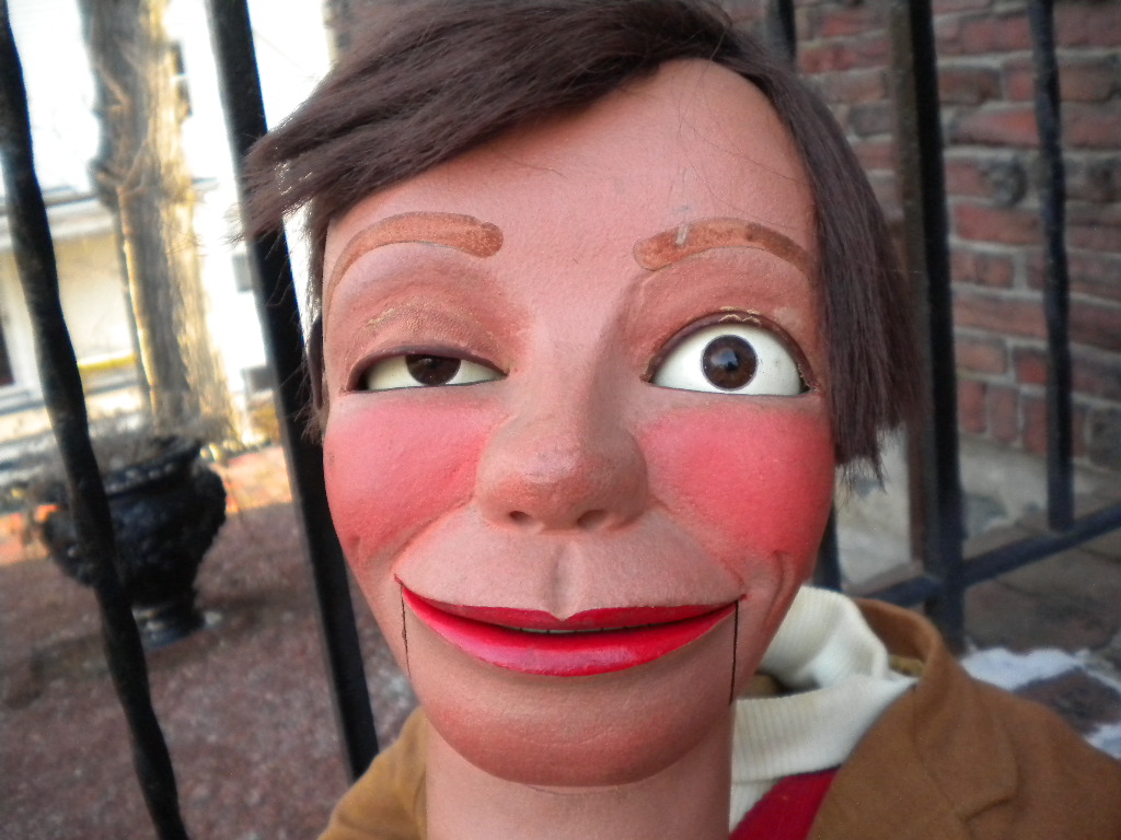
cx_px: 560
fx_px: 1133
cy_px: 420
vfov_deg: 40.7
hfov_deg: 52.6
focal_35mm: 35
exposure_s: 1/285
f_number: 3.1
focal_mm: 6.3
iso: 400
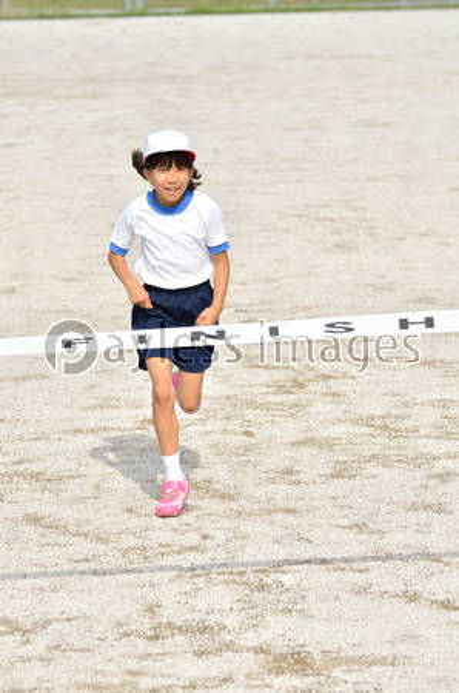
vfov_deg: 12.3
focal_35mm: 168
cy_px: 346
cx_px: 230
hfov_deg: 8.1
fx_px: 3228
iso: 200
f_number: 5.6
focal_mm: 112
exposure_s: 1/1600
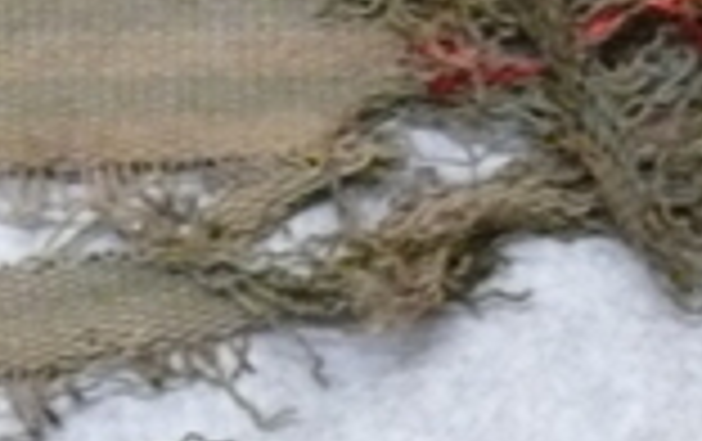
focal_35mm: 190
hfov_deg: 10.6
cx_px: -405
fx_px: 3640
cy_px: 472
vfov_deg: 6.9
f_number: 2.8
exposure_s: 1/20
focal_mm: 7.4
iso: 800
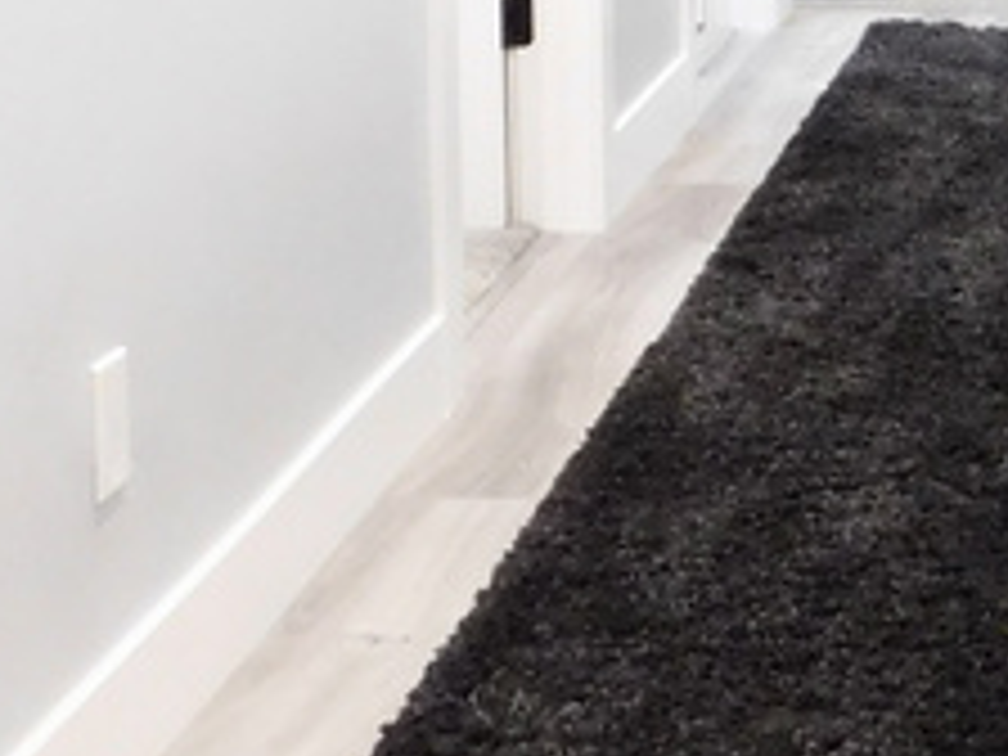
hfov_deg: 17.8
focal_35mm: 105
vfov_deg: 13.6
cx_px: 1202
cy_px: -230
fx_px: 3058
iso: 800
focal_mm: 4
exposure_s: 1/30
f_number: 3
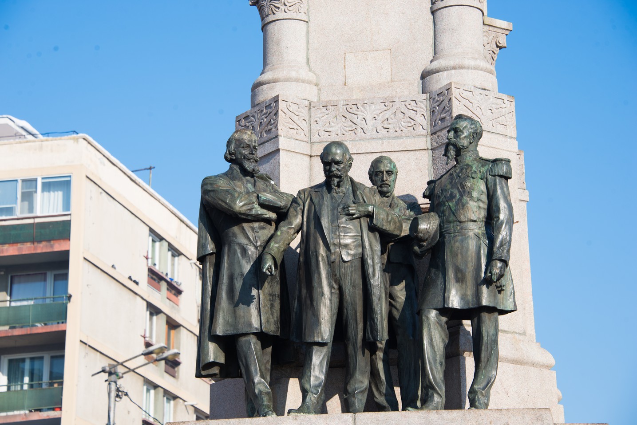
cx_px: 318
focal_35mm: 112
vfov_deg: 12.2
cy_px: 212
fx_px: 1982
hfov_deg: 18.3
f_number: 8
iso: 100
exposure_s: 1/200
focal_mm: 112
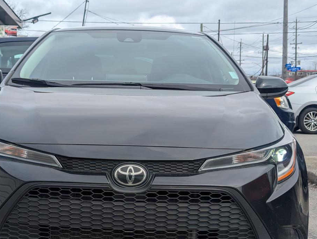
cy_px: 163
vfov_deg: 21.9
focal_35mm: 67
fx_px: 615
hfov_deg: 28.8
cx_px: 122
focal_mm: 6.81
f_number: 1.85
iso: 45
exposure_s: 1/2169
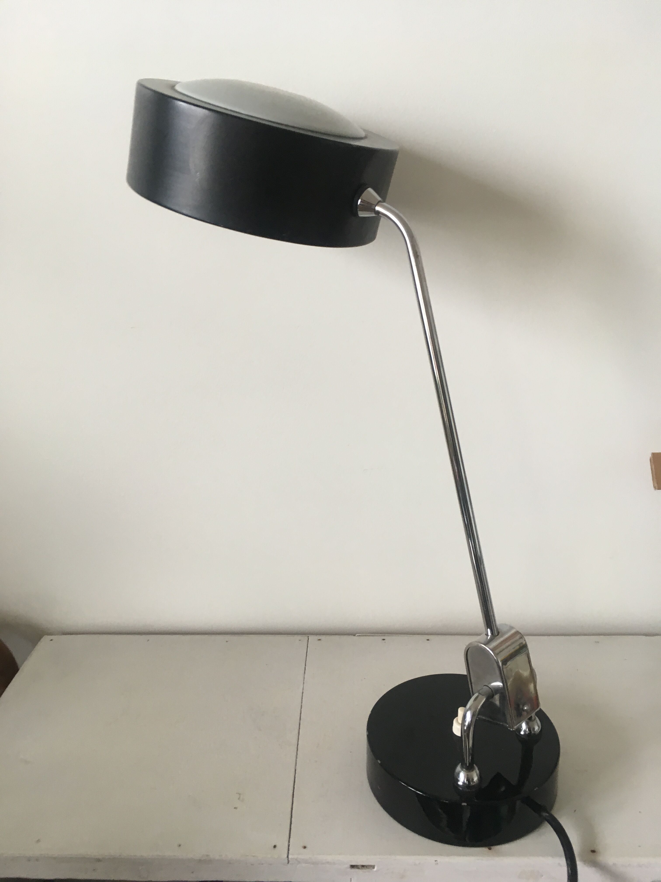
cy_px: 441
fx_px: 738
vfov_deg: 61.7
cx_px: 330
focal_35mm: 29
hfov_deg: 48.2
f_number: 2.2
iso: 100
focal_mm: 4.15
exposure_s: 1/33
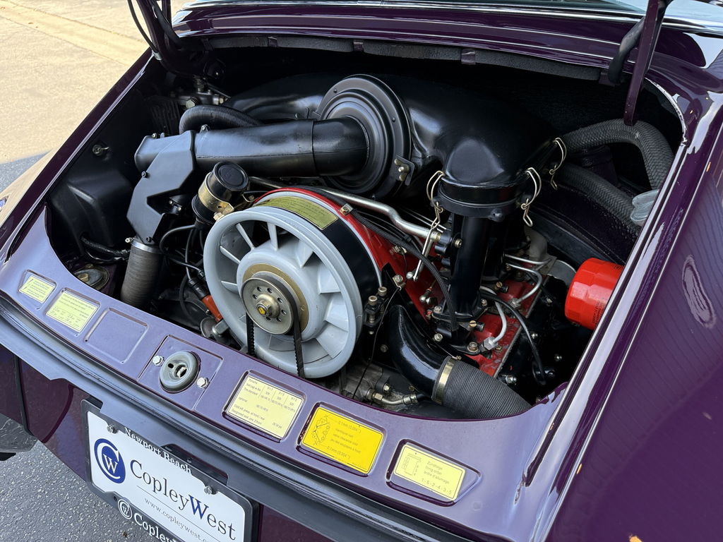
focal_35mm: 24
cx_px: 362
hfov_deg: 71.6
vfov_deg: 56.8
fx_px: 501
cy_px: 271
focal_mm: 6.76
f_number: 1.78
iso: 160
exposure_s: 1/236
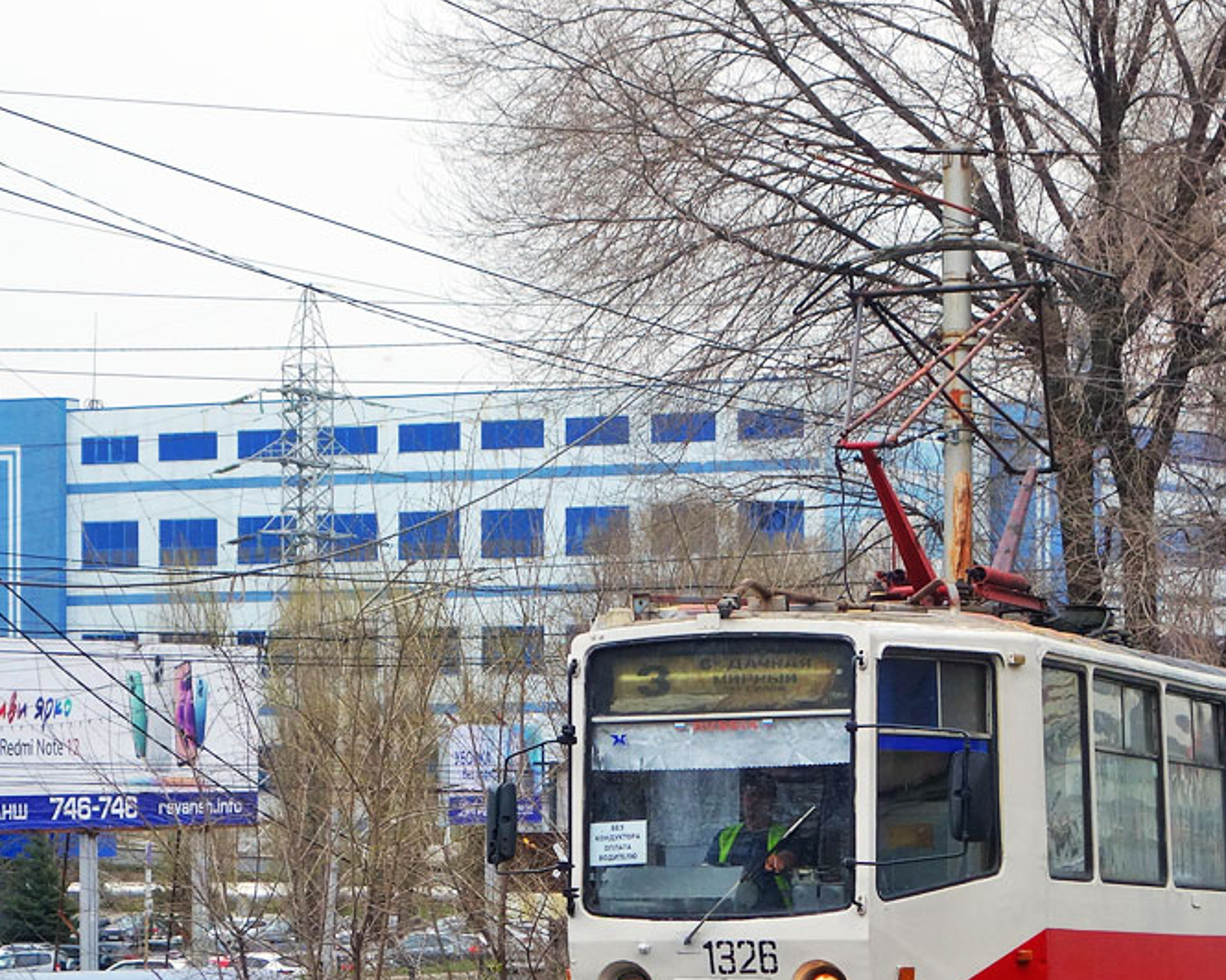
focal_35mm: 122
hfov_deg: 15.7
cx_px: 837
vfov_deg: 12.6
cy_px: 680
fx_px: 4427
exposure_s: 1/500
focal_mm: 26.57
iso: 320
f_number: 4
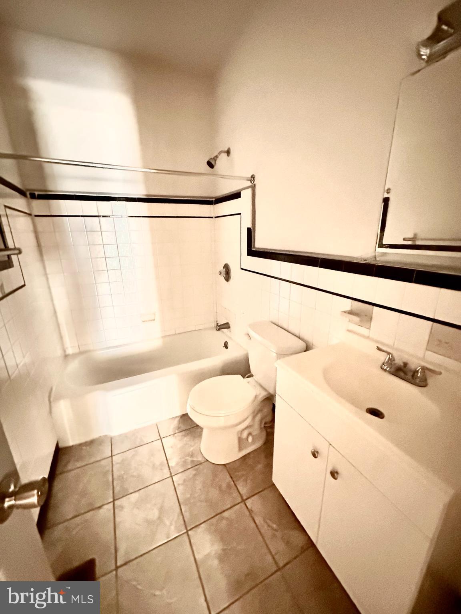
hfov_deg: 85.7
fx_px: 249
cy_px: 307
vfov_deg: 102.1
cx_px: 230
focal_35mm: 14
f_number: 2.2
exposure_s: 1/15
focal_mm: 2.22
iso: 3200
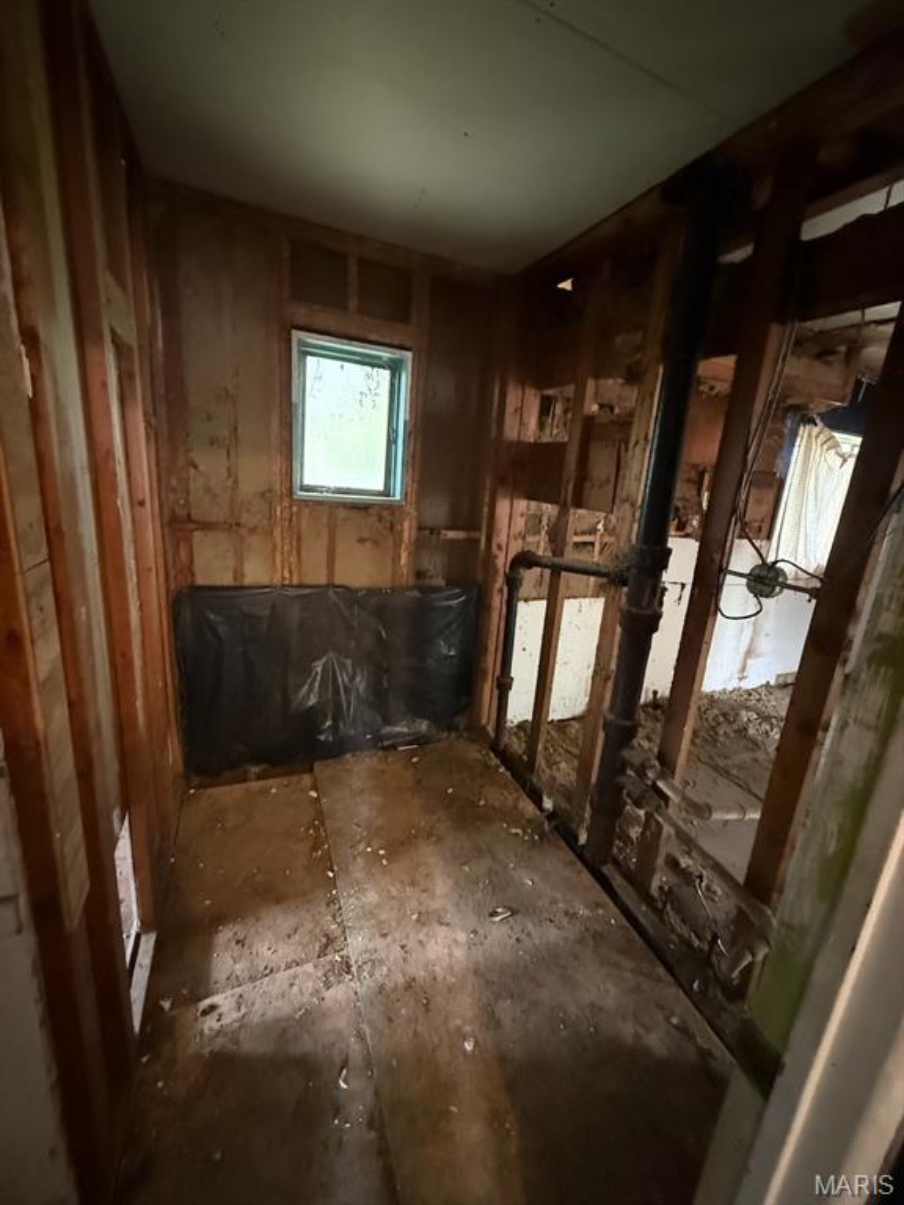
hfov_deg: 85.7
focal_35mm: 14
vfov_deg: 102.1
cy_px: 602
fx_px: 487
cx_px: 452
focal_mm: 2.22
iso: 1600
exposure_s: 1/35
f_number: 2.2
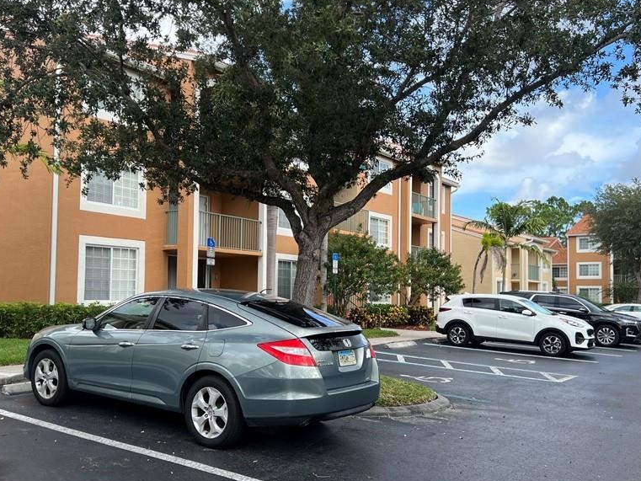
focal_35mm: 35
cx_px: 289
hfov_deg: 52.5
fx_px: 648
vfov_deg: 40.7
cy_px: 264
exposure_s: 1/1266
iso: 50
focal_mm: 5.7
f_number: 1.5
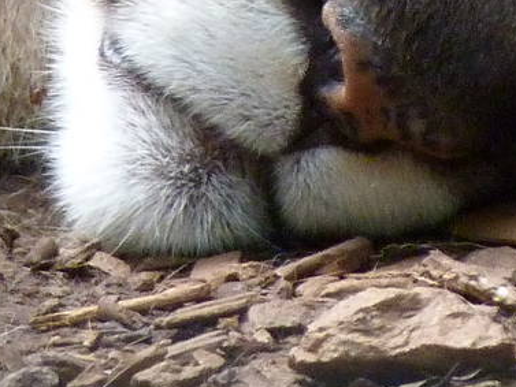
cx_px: 534
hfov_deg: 0.6
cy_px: -386
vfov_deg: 0.5
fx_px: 48640
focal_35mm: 3262
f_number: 5.2
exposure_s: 1/100
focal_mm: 108
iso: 400
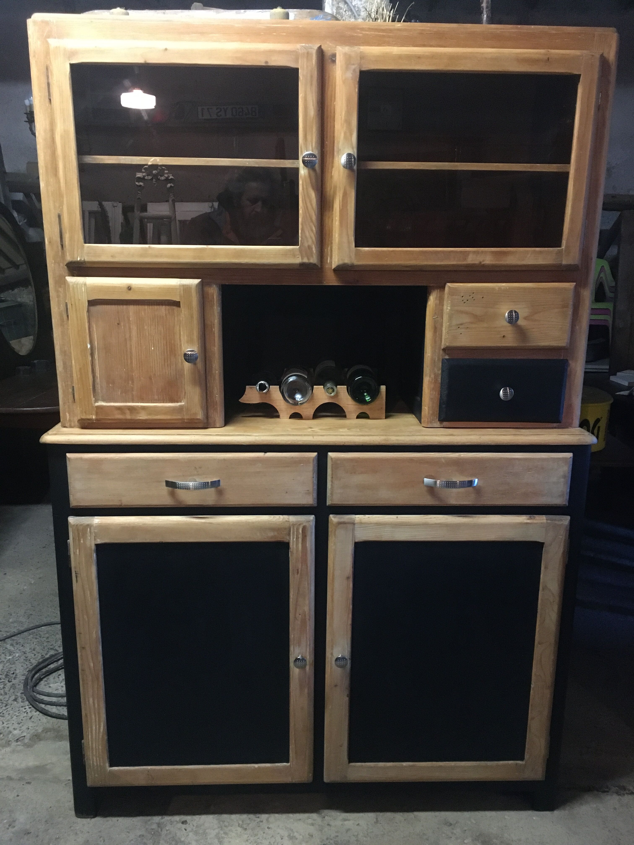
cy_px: 422
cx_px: 317
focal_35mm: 29
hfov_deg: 48.2
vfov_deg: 61.7
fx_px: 708
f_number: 2.2
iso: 320
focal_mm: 4.15
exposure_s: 1/17
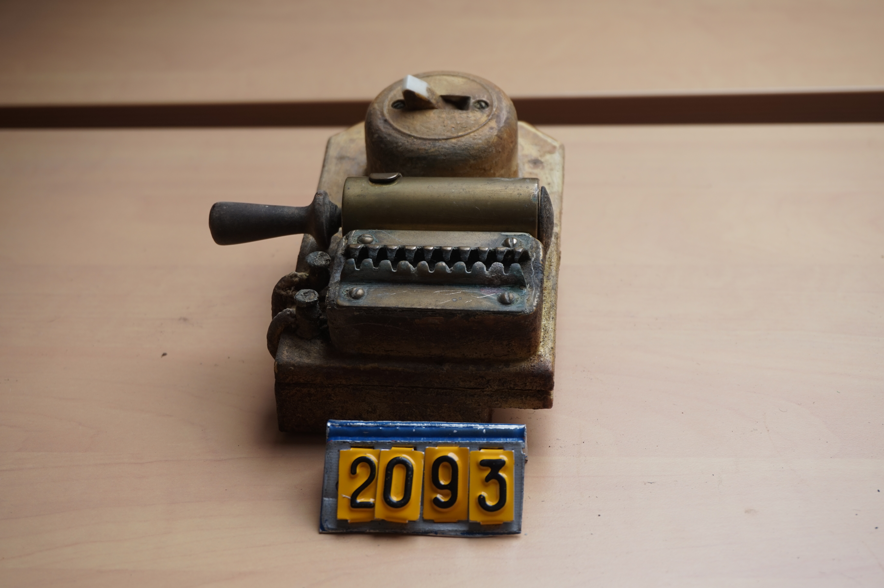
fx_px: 1583
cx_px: 442
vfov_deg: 21.1
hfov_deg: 31.2
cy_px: 294
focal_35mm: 64
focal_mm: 43
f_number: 6.3
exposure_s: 1/100
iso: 100
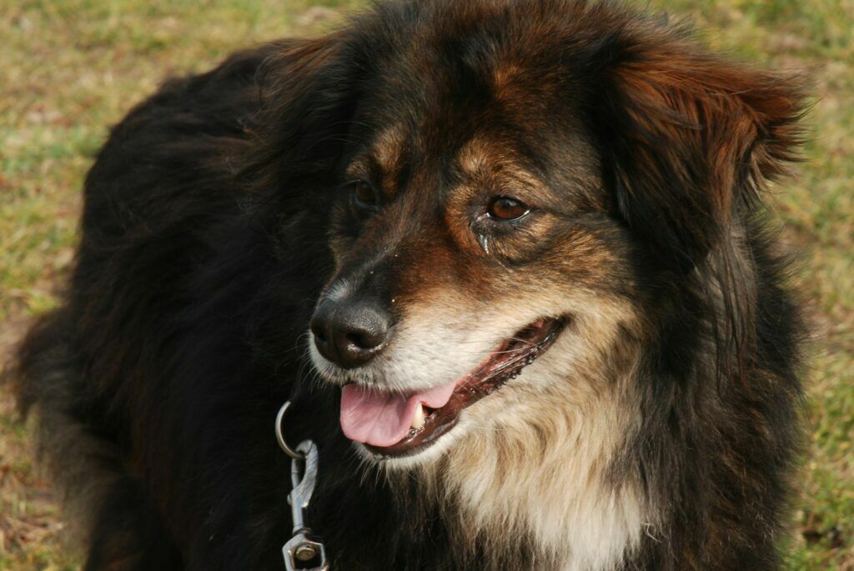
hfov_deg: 19.4
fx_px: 2493
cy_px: 286
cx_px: 427
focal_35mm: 105
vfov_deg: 13.1
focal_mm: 70
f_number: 9
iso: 160
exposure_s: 1/125
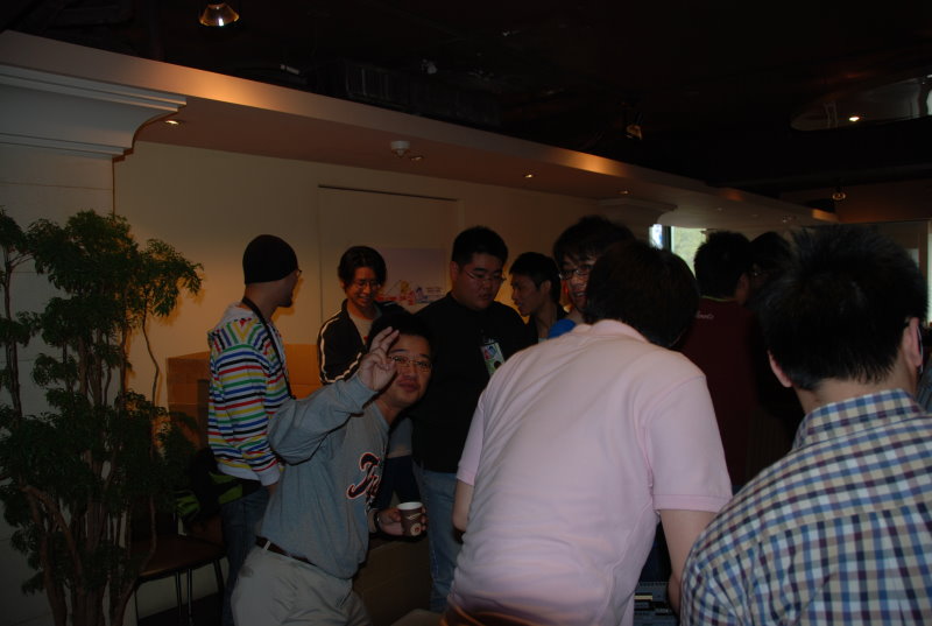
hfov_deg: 67.3
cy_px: 313
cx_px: 466
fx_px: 700
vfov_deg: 48.1
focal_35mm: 27
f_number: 3.5
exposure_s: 1/60
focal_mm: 18
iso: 100
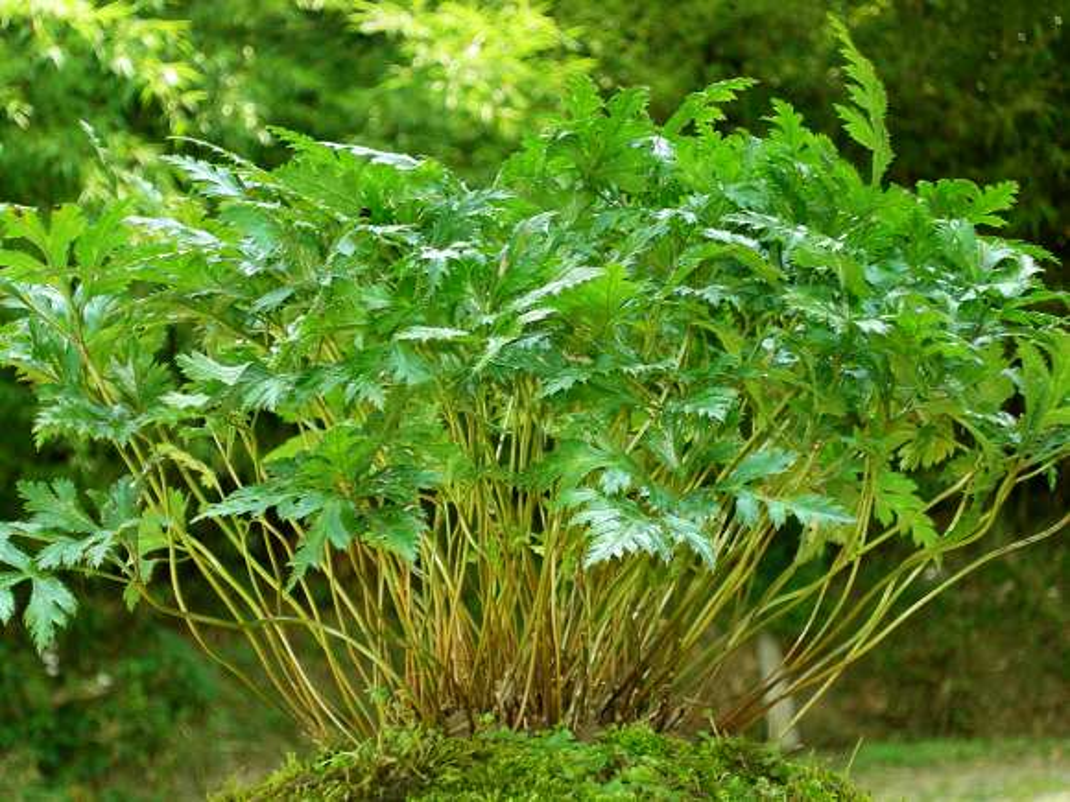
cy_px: 401
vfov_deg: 13.5
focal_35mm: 110
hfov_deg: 17.9
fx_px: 3400
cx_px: 535
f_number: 4.8
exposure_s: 1/60.3
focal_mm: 23
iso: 64
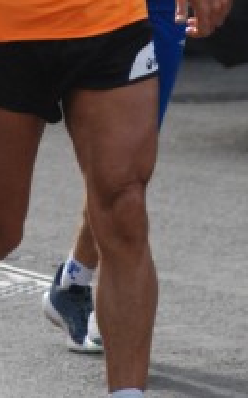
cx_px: 9
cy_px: 33
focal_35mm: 556
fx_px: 6030
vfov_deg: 3.8
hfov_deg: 2.4
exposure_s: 1/800
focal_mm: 125
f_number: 5.6
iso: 1000
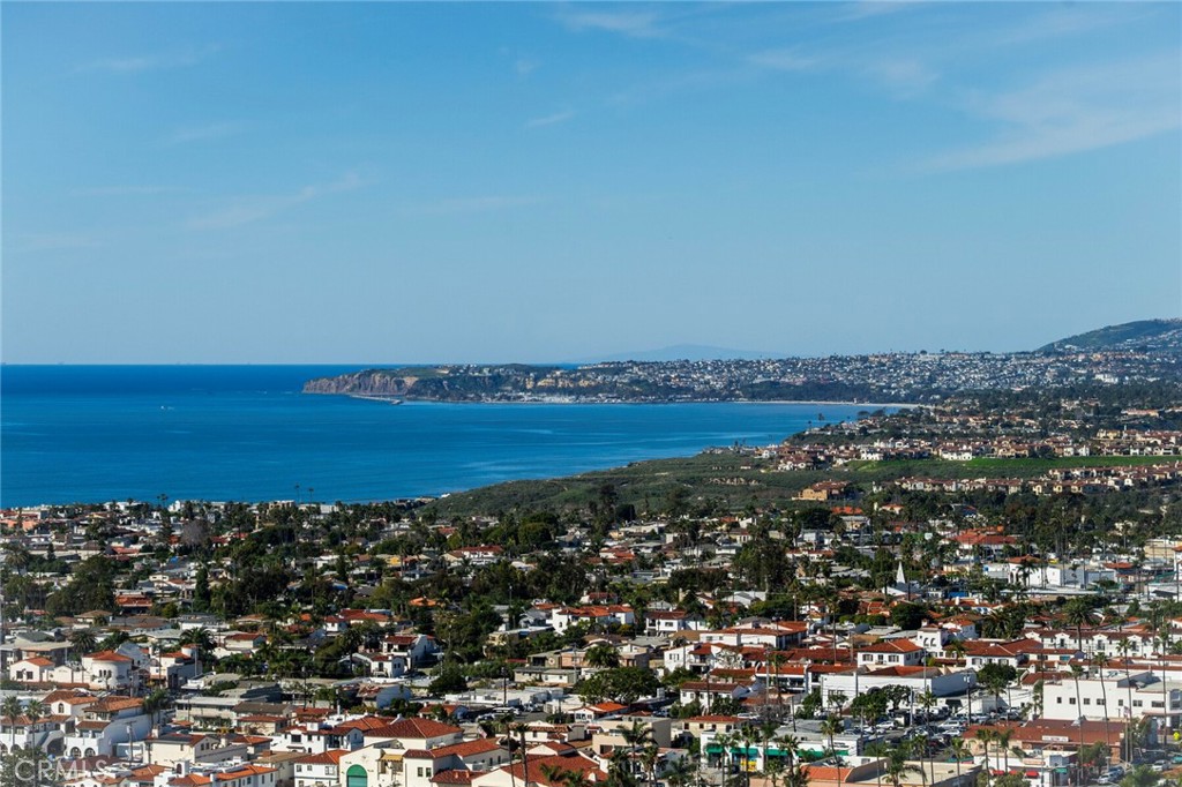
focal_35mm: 105
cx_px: 591
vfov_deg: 13.0
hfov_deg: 19.5
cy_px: 394
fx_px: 3446
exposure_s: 1/2500
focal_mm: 105
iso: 1000
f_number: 9
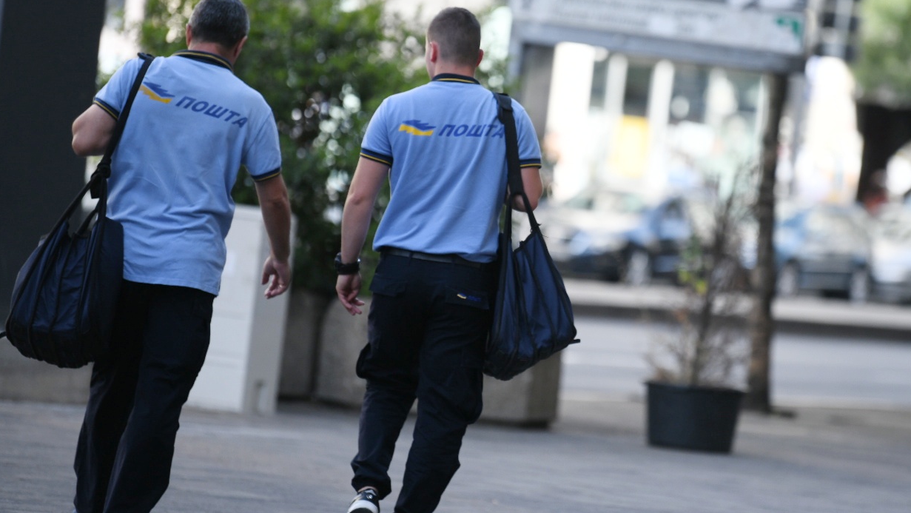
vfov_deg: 4.8
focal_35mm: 255
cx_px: 595
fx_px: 6161
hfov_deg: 8.5
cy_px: 215
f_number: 2.8
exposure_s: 1/2500
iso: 800
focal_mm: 185
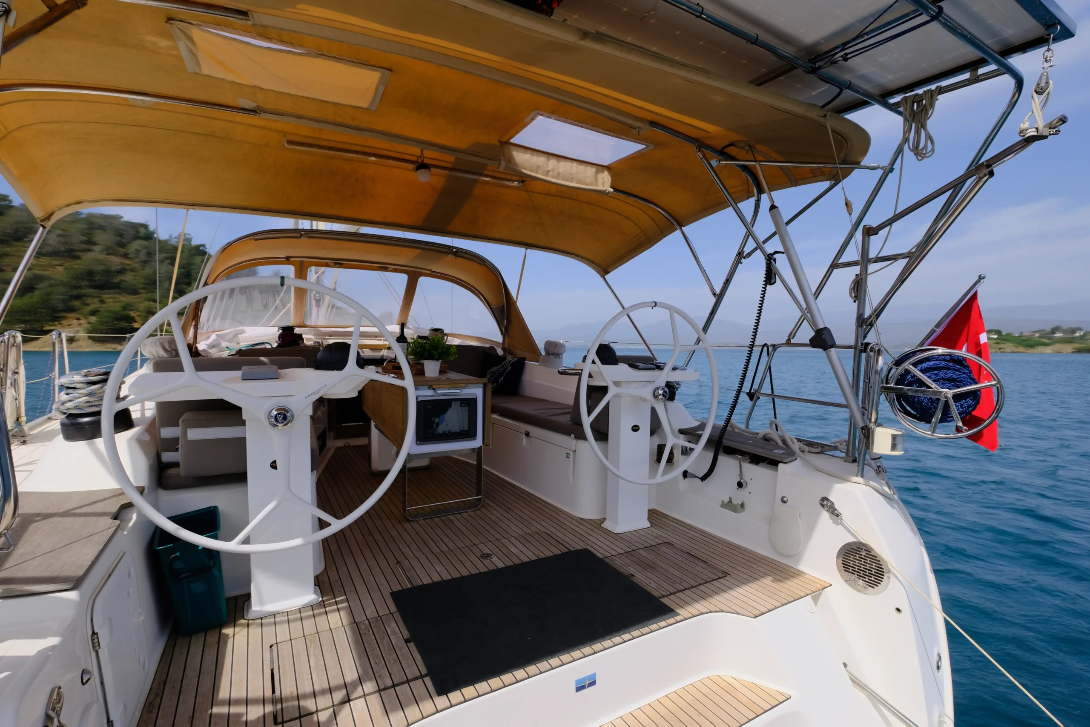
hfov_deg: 100.4
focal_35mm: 15
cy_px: 364
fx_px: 454
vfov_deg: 77.3
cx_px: 545
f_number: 7.1
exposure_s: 1/400
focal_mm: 10
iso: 160
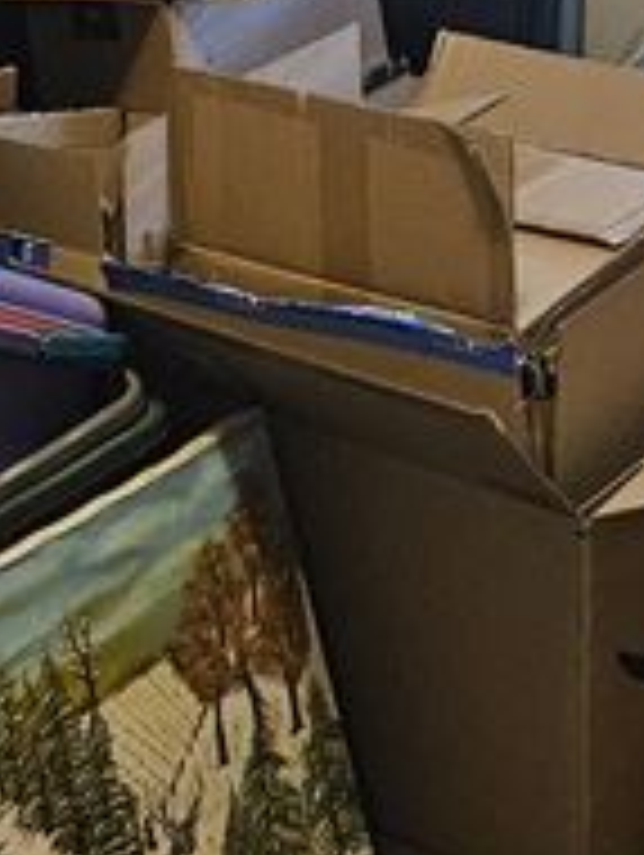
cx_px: 171
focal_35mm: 116
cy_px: -250
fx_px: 2871
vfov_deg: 16.1
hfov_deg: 12.8
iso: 1000
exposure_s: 1/120
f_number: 1.8
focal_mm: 5.4
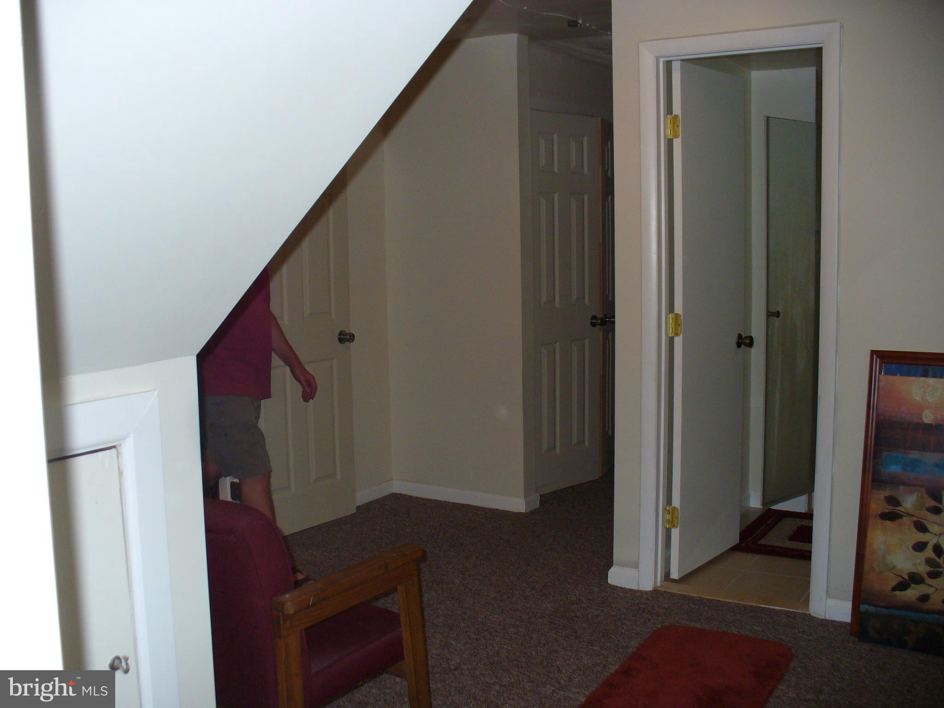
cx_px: 472
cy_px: 354
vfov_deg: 38.7
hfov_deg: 50.1
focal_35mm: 37
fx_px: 1009
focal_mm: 6.1
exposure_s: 1/30
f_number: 2.8
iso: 100
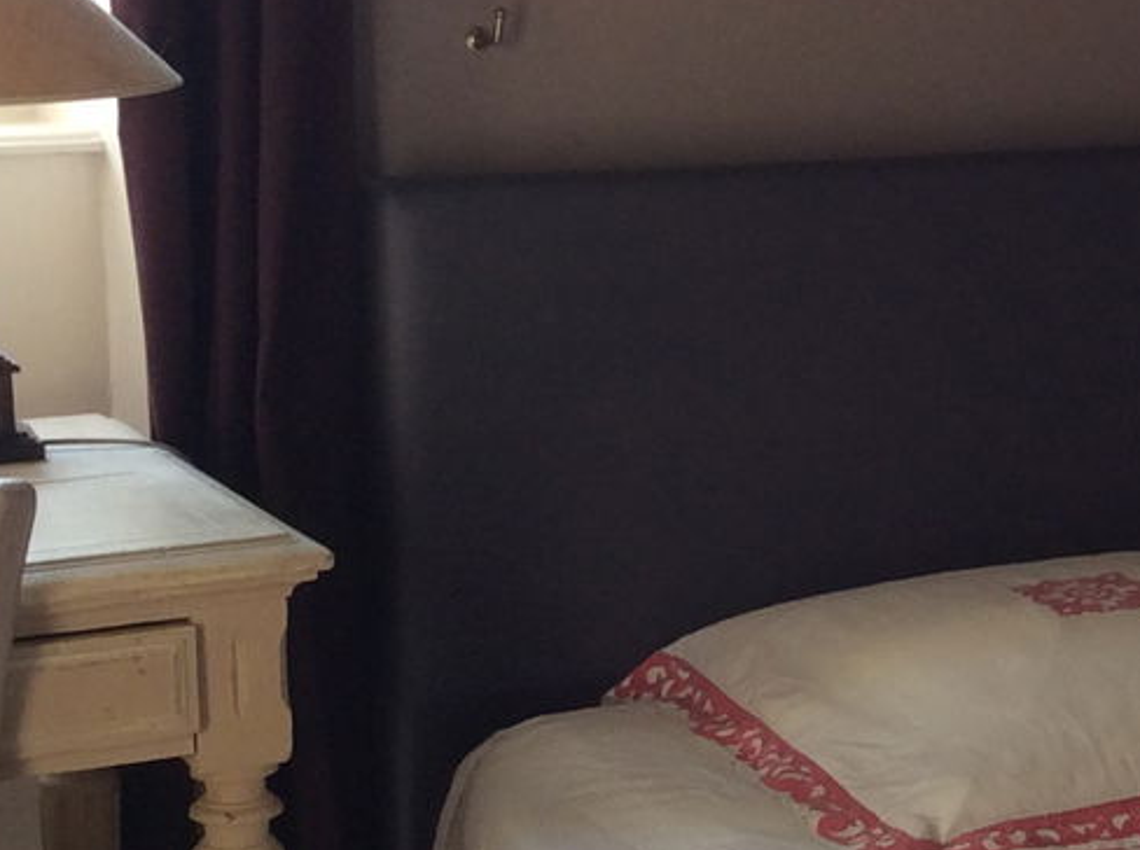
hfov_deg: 18.2
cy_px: 354
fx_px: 3451
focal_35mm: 105
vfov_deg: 14.0
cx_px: 1212
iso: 40
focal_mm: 3.3
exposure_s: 1/24
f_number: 2.4
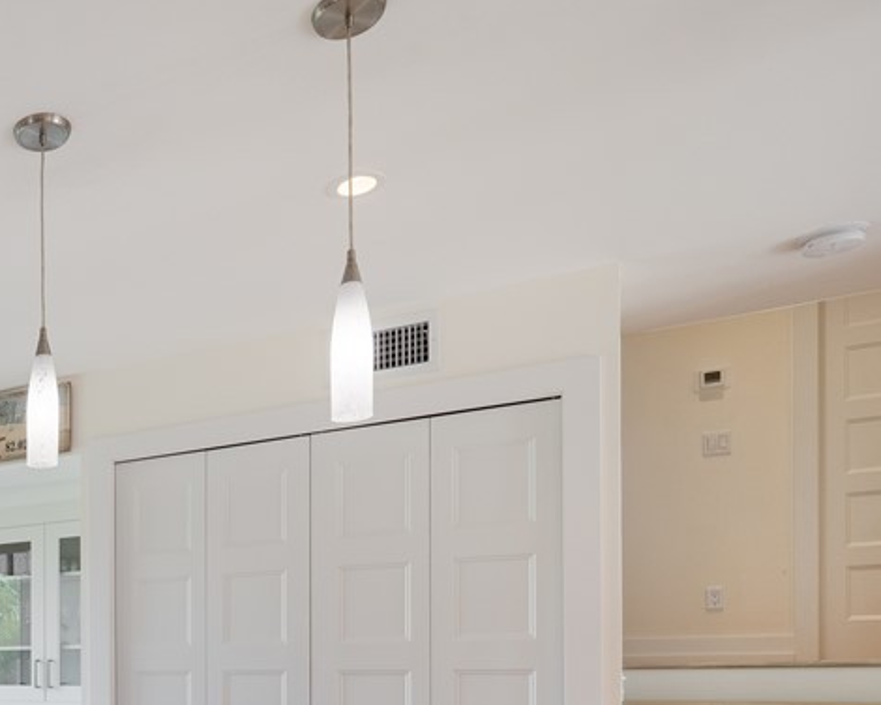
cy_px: 686
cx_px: -34
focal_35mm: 34
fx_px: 887
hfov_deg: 43.7
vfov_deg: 38.9
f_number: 7.1
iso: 200
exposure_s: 1/13
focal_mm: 8
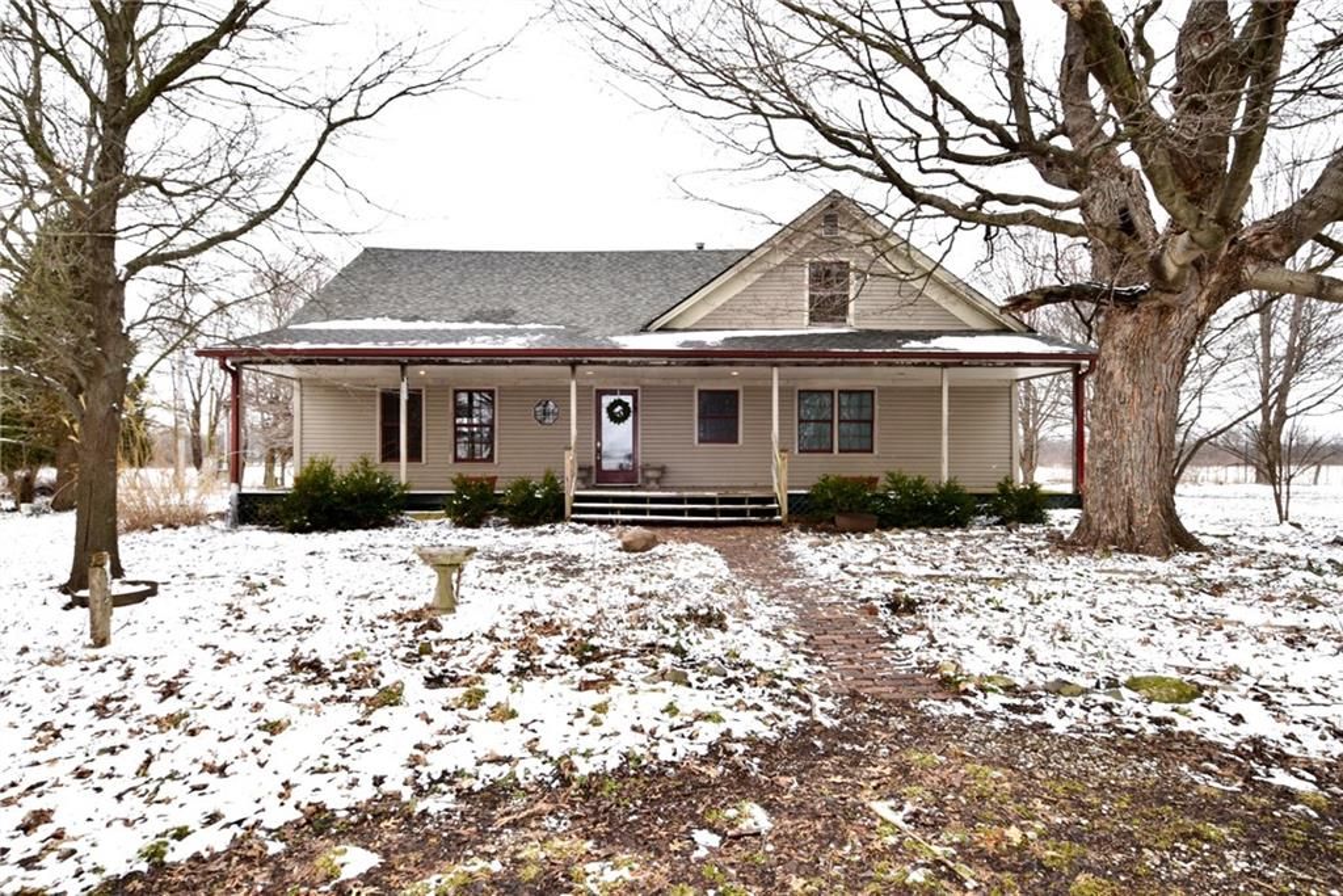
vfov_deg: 67.4
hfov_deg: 90.0
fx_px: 672
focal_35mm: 18
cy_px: 448
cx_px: 672
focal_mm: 12
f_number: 10
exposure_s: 1/160
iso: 100
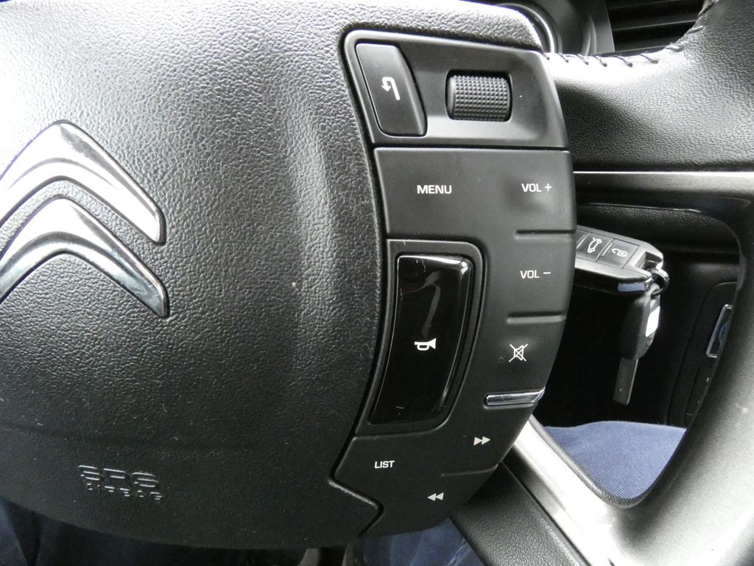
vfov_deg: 66.0
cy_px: 283
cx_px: 377
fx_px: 436
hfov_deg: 81.7
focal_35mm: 20
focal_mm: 3.6
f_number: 5
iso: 1600
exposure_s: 1/30
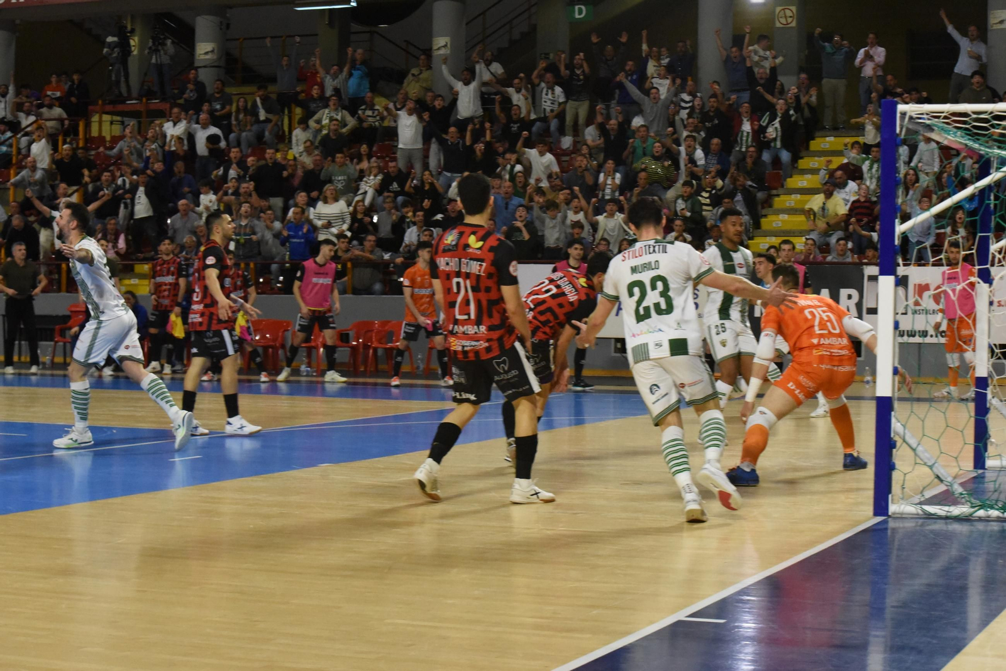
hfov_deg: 28.8
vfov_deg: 19.5
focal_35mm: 70
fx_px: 1957
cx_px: 503
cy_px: 336
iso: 9000
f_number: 6.3
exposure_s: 1/800
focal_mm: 70
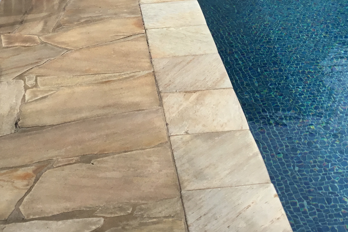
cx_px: 164
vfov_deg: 17.7
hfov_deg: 27.3
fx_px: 715
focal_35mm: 74
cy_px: -31
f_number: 2.4
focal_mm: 3.3
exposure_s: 1/1631
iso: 25
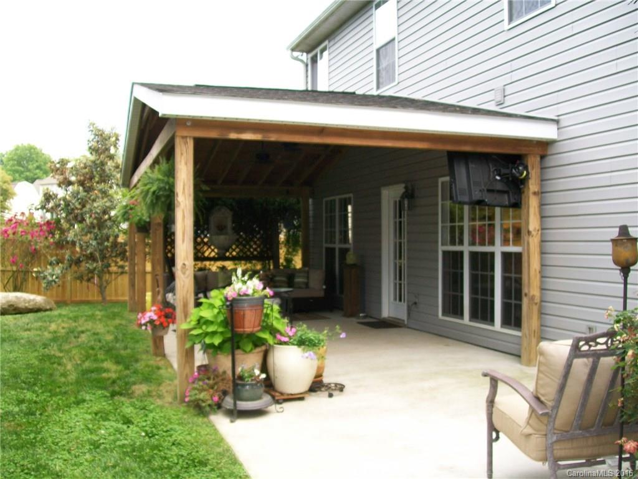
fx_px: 664
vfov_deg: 39.7
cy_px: 240
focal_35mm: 36
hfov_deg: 51.4
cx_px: 319
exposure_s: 1/80
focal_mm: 6
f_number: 2.7
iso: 64
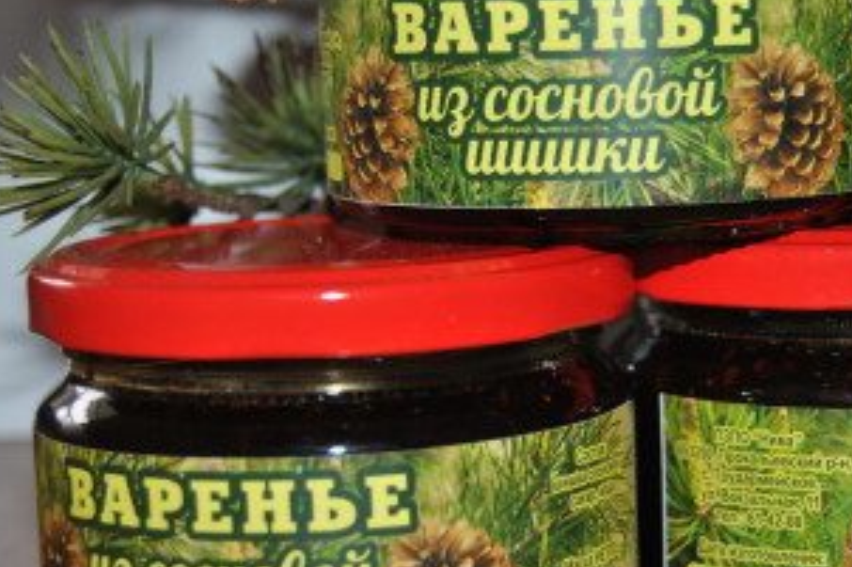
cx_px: 556
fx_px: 2645
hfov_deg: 18.3
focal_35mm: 112
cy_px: 279
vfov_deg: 12.2
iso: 200
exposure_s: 1/60
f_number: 5.3
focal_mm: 45
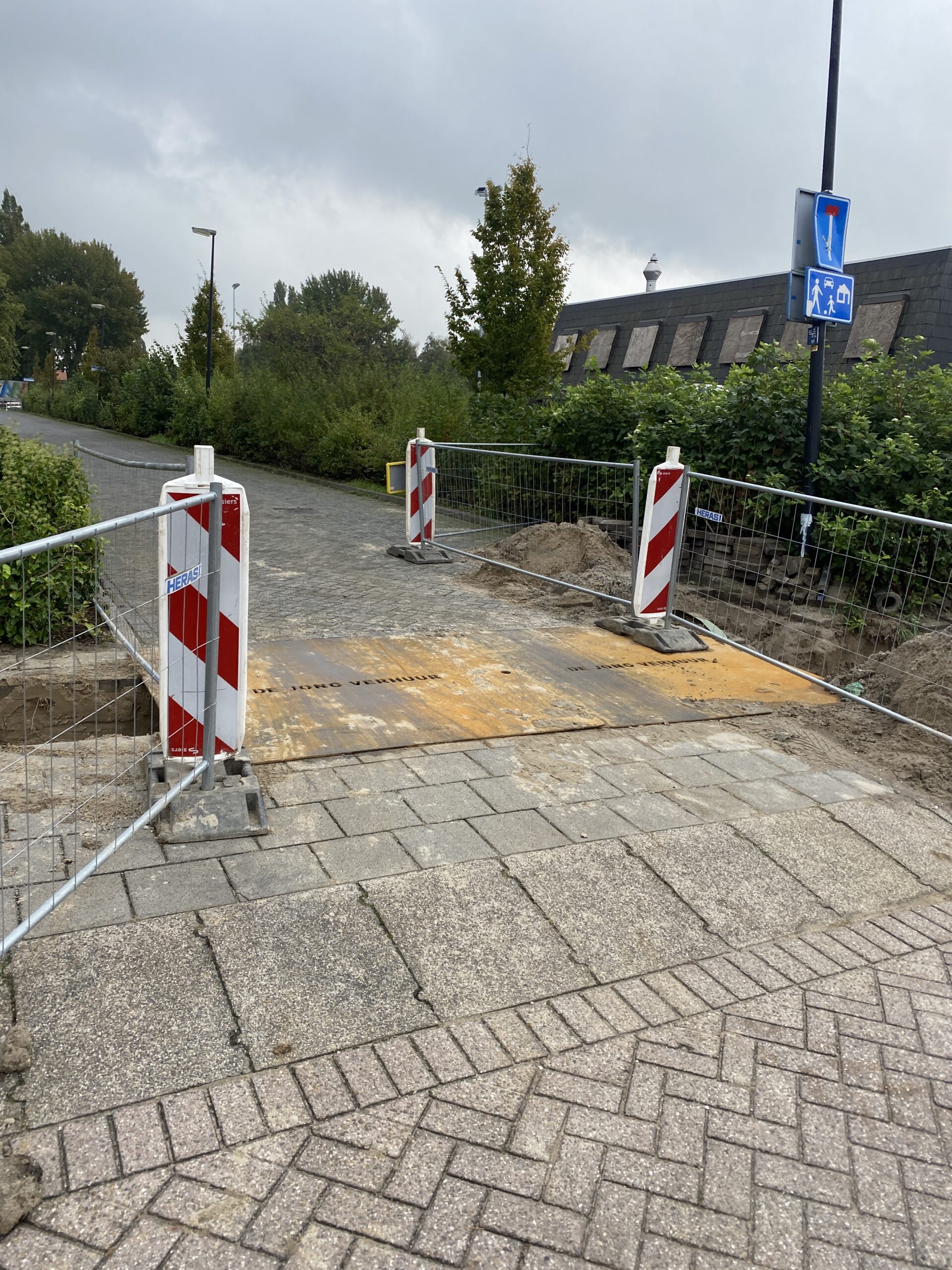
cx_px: 476
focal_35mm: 26
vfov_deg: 67.3
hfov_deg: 53.1
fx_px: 953
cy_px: 635
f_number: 1.8
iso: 32
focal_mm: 4.25
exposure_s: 1/1272
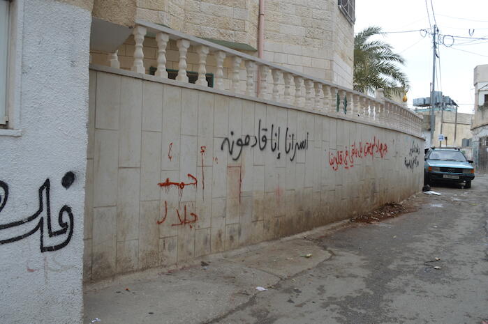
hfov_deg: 62.0
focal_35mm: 30
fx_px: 406
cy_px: 162
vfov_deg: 43.5
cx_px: 244
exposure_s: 1/160
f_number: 6.3
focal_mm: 20
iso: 100
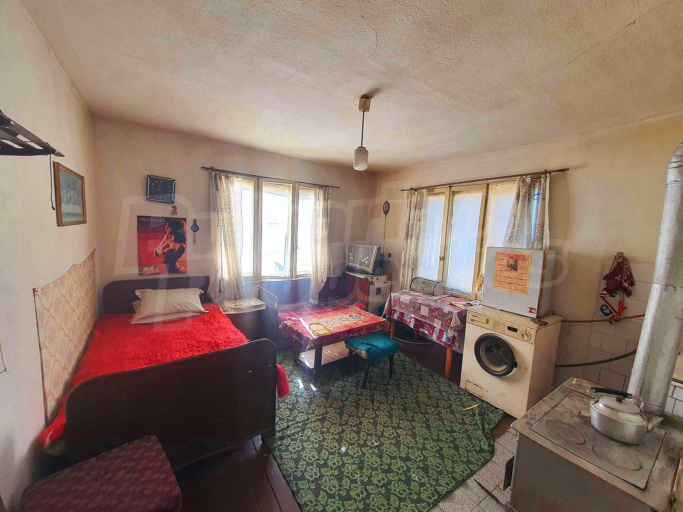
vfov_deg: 89.9
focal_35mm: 13
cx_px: 342
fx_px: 256
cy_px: 256
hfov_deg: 106.2
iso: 64
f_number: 2.2
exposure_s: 1/50
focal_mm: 1.8
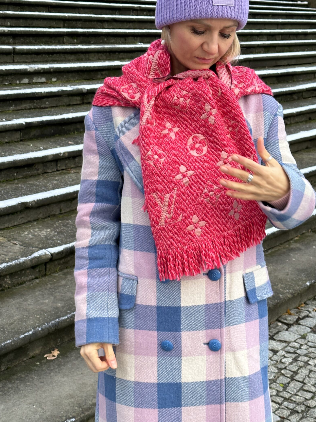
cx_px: 170
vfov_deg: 32.7
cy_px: 202
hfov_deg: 24.8
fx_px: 718
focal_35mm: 59
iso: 64
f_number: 1.78
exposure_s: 1/121
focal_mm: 6.86
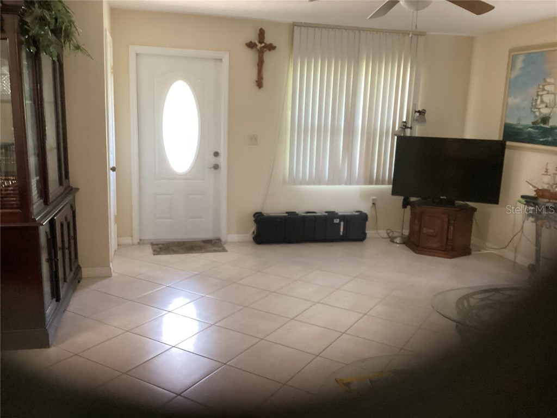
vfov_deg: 45.4
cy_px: 209
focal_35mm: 31
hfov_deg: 58.4
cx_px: 278
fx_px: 499
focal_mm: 3.3
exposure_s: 1/60
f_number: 2.4
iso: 320
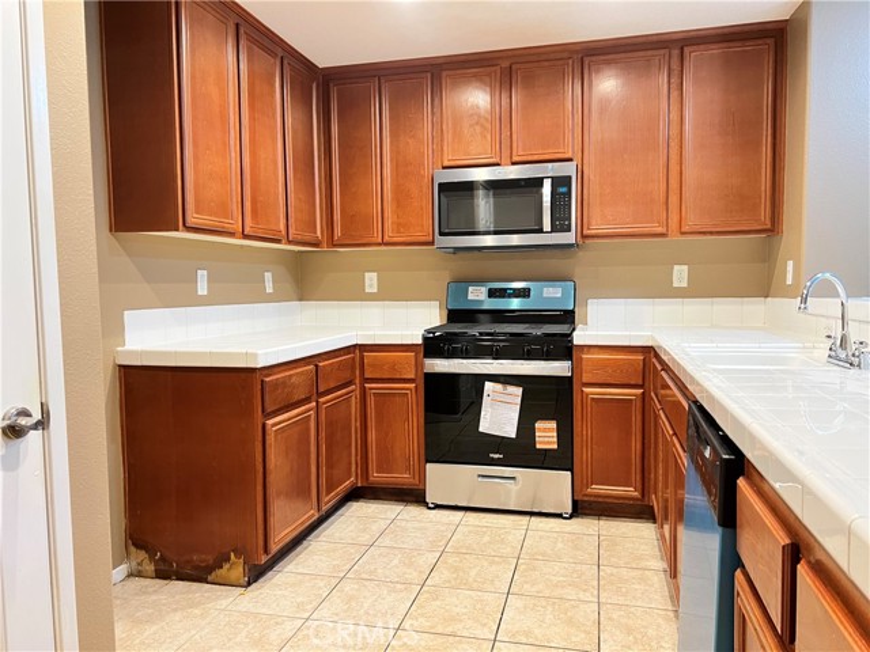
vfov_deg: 53.1
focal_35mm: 26
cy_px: 326
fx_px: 653
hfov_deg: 67.3
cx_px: 435
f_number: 1.5
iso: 400
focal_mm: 5.7
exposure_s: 1/40
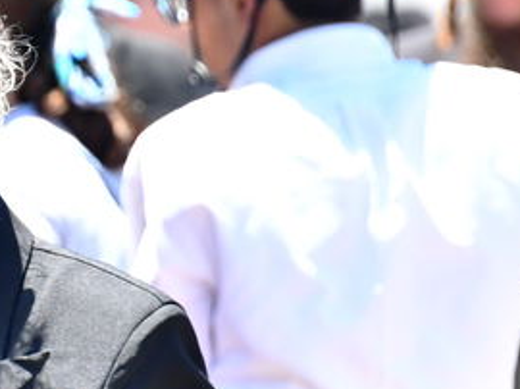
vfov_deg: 1.0
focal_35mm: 1496
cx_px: -198
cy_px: 253
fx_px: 22453
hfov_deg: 1.3
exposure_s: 1/640
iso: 1000
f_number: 6.3
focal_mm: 300
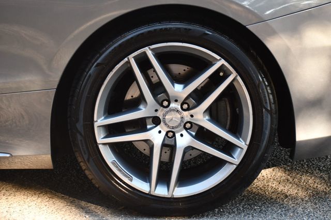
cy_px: 110
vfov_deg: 11.7
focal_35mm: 117
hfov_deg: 17.5
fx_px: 1075
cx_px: 166
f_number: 4.8
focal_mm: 78
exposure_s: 1/250
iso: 720
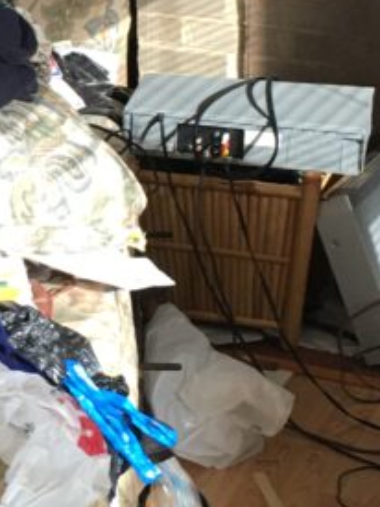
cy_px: 127
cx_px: -33
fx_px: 1582
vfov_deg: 18.1
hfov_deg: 13.4
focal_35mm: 108
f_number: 2.2
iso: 32
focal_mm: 4.15
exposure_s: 1/30
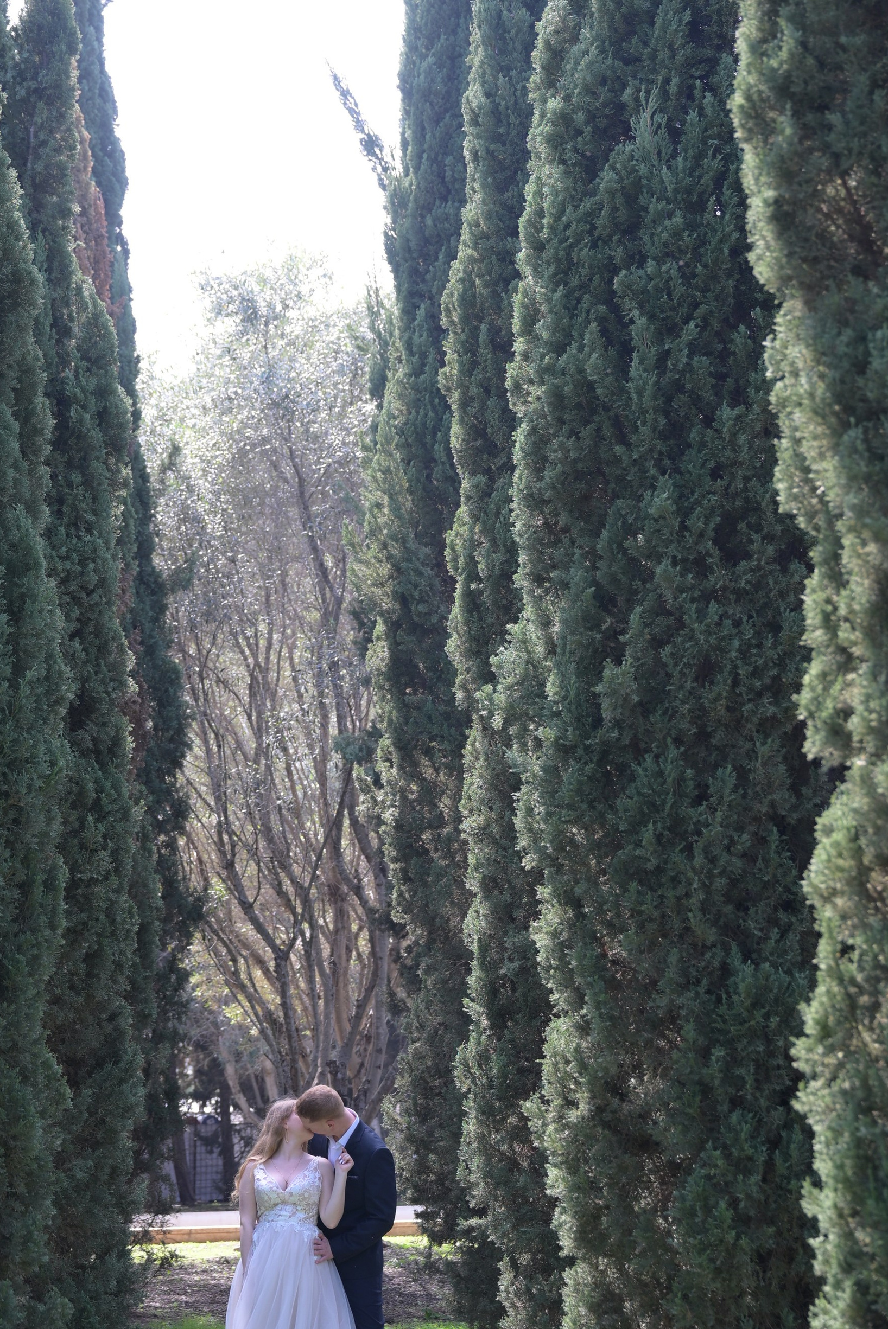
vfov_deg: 28.1
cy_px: 681
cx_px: 212
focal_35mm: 72
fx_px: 2661
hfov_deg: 18.8
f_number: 3.5
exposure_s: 1/250
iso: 125
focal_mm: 46
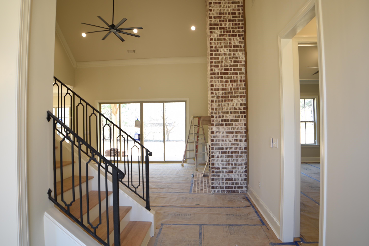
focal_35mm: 21
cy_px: 123
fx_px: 215
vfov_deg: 59.5
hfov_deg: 81.2
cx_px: 184
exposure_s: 1/40
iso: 100
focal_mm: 14
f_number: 2.8
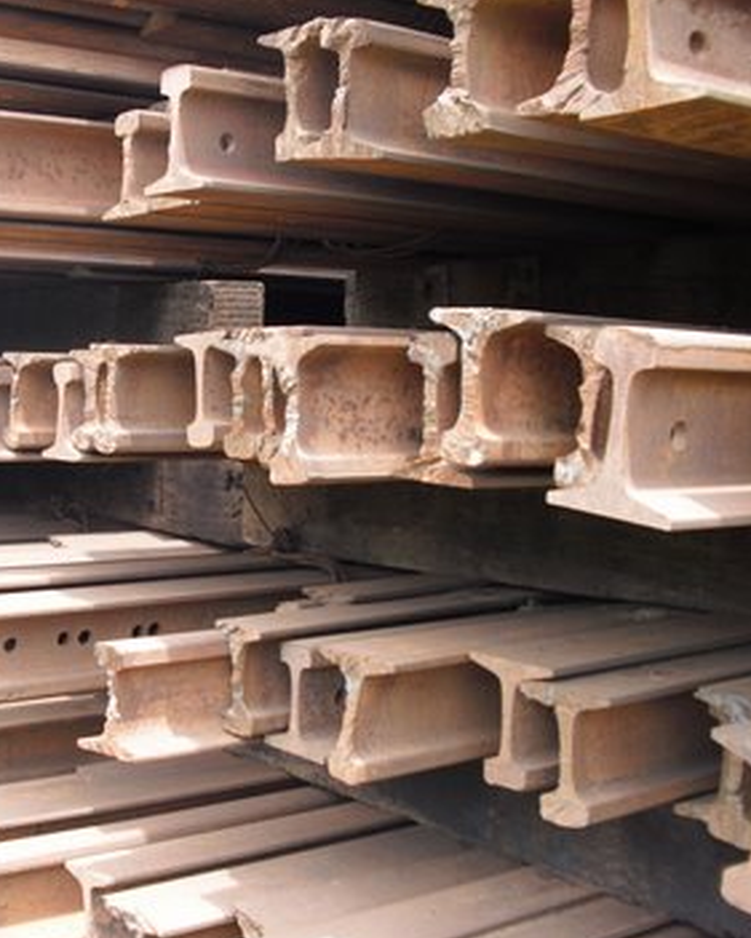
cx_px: 158
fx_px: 1333
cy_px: 468
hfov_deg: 30.7
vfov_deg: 38.8
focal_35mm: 48
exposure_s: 1/100
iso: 100
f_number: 3.1
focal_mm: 6.3
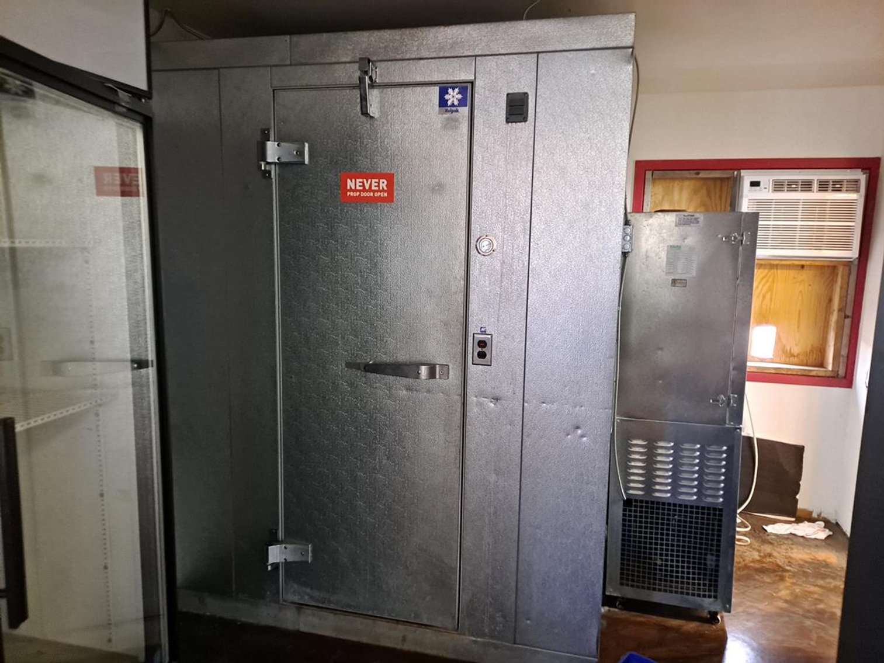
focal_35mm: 25
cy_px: 332
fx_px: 638
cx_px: 442
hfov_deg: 69.4
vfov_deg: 54.9
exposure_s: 1/20
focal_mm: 4.6
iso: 800
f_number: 2
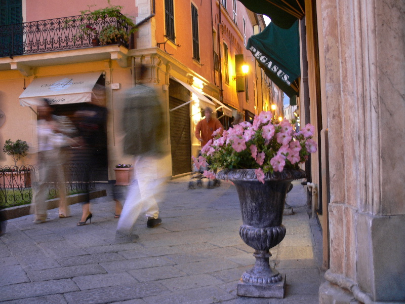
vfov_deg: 40.7
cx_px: 202
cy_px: 152
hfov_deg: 52.6
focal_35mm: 35
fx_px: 409
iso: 80
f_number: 2.8
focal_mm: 7.4
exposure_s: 1/3.2
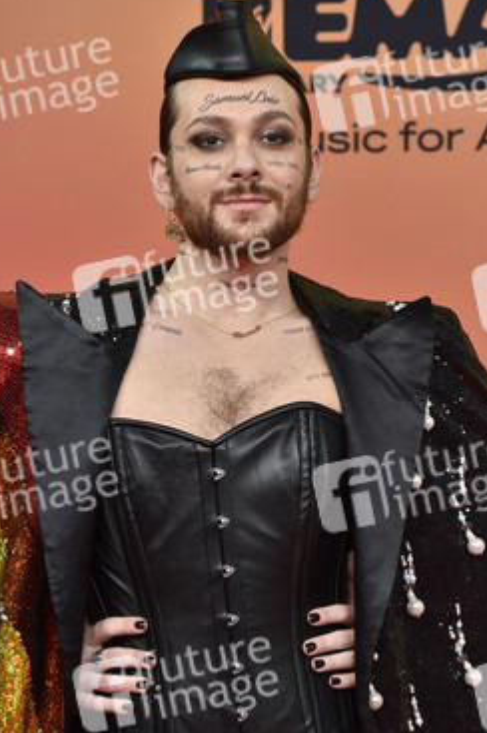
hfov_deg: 8.1
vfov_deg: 12.2
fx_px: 3436
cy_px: 385
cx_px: 234
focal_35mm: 169
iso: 2000
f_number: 5.6
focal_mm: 155
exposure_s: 1/200
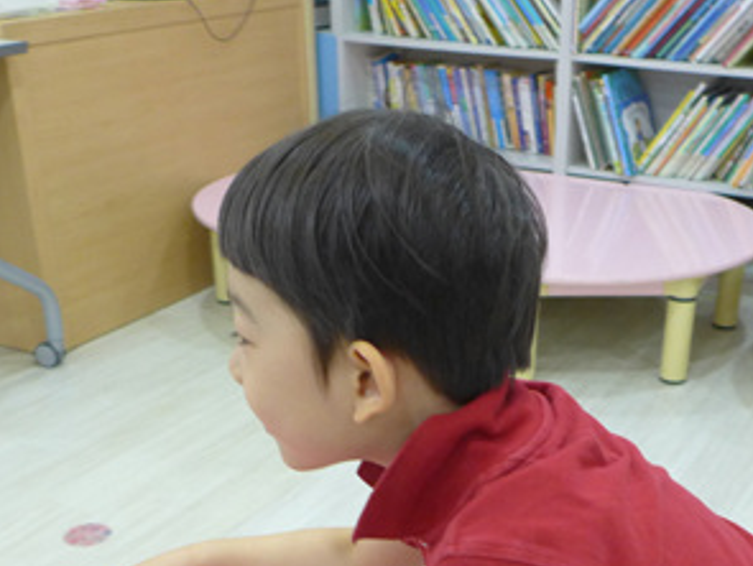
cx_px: 488
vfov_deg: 26.4
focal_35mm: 52
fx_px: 1133
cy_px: 584
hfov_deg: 36.5
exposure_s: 1/250
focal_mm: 4.7
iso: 320
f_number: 1.4
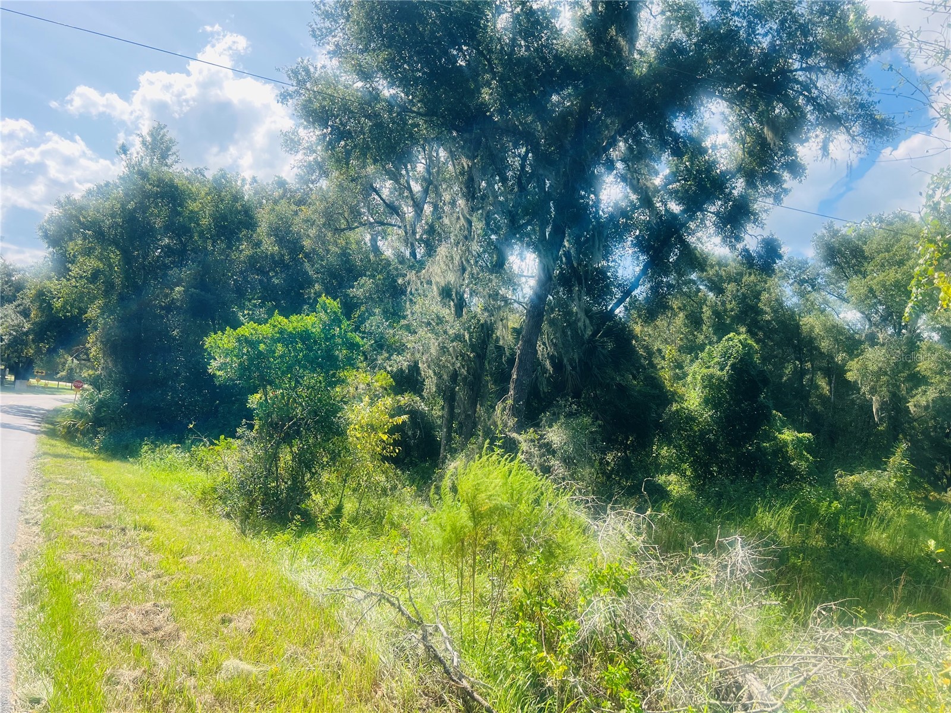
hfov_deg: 67.3
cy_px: 356
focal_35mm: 26
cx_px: 476
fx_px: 714
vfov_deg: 53.1
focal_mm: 5.7
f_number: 1.5
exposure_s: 1/1838
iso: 50
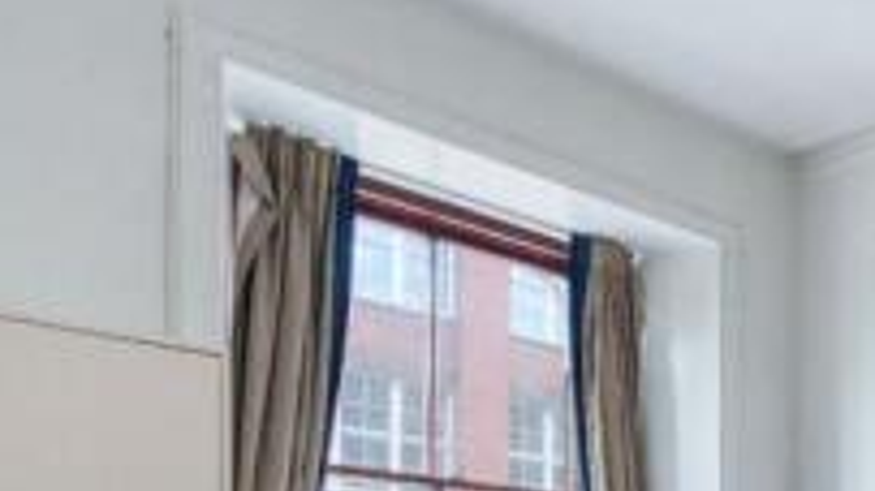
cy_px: 648
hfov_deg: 33.0
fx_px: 1020
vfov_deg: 23.7
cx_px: 1164
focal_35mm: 44
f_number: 6.3
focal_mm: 13
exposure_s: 1/160
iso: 320
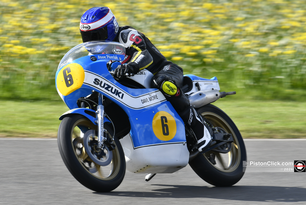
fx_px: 3828
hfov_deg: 4.6
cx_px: 153
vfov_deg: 3.1
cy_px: 102
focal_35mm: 450
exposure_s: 1/250
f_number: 8
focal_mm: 300
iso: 100
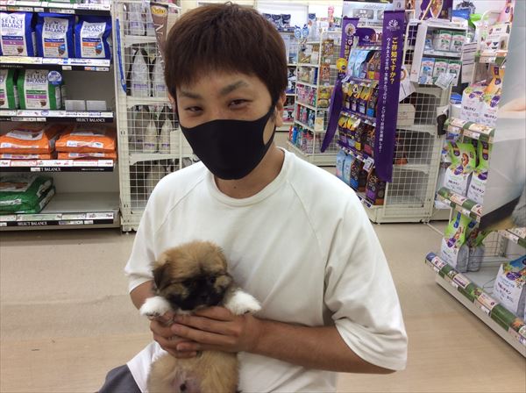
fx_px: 485
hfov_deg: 56.9
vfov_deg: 44.0
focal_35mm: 32
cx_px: 263
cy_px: 196
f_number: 2.4
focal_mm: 3.3
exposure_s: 1/24
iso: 32
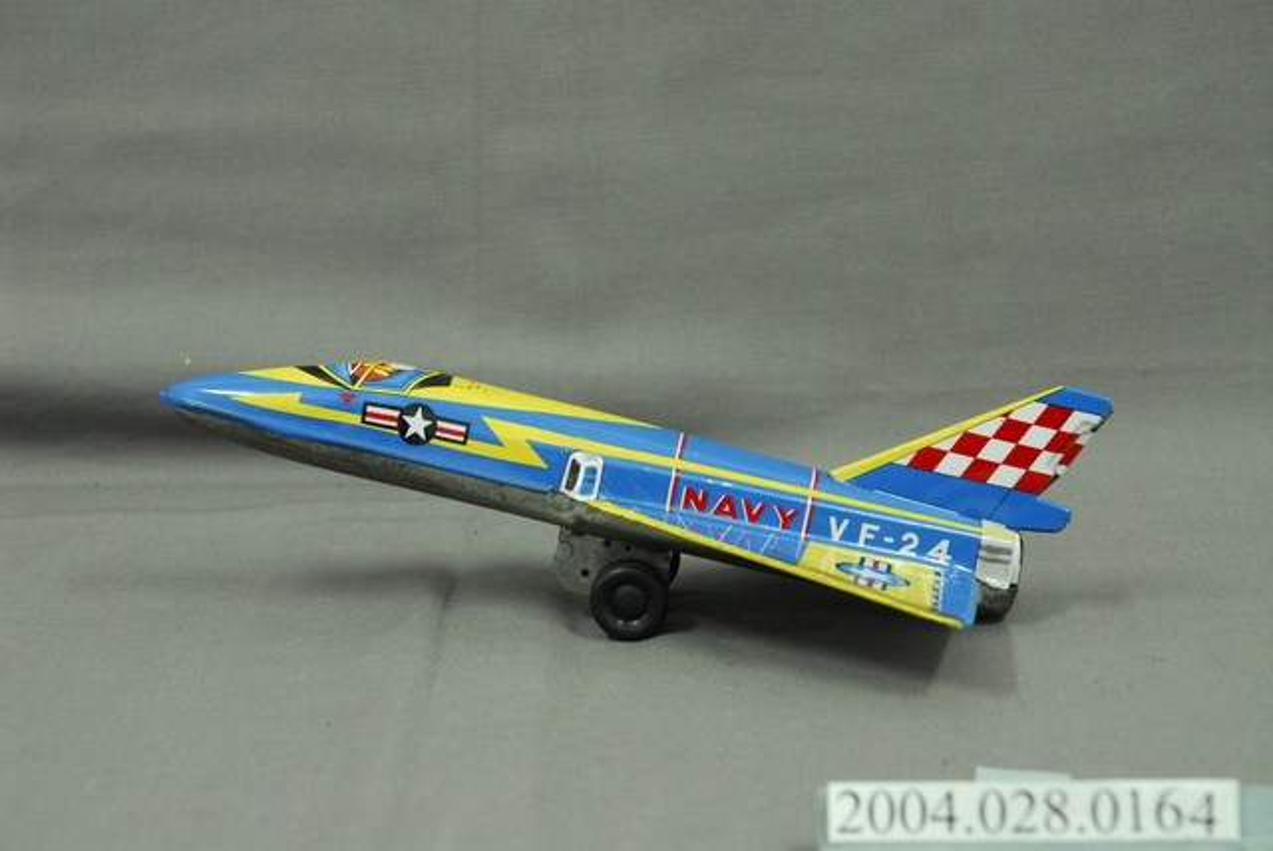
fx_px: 3716
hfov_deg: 19.4
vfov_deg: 13.1
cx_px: 636
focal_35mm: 105
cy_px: 426
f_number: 8
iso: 1000
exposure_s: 1/8
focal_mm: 70
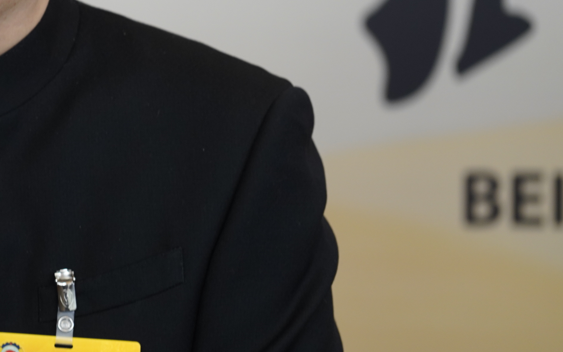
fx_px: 7303
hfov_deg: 4.4
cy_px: 99
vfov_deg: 2.8
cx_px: -94
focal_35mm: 476
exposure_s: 1/125
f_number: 4
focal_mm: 171
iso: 400
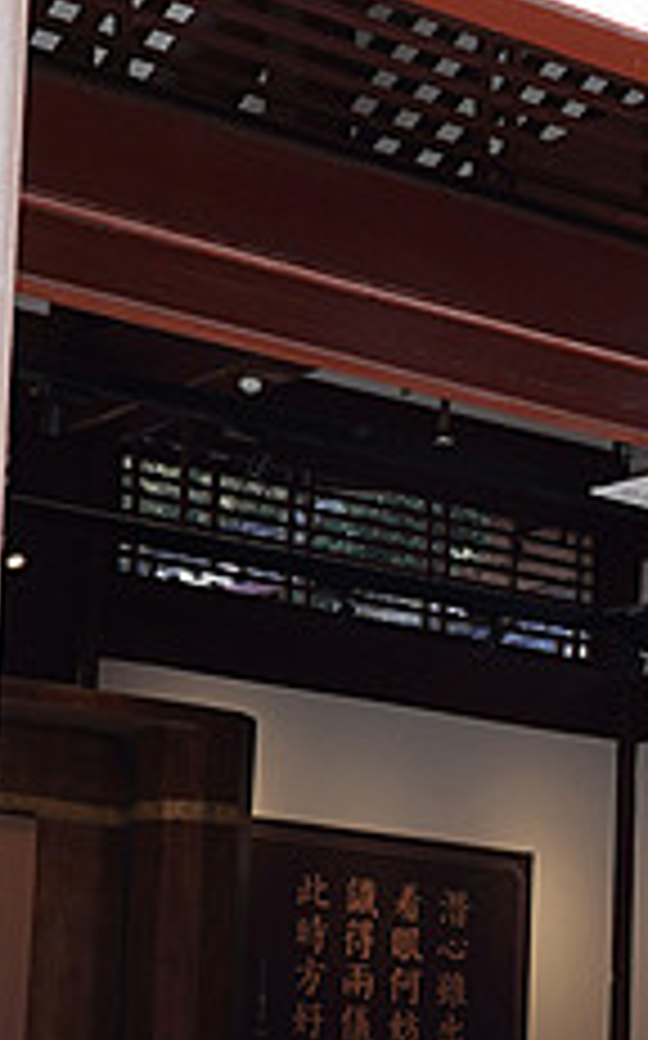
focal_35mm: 99
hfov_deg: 13.0
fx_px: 2803
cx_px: 695
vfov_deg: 20.8
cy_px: 779
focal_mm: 28
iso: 125
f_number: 6.3
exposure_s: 1/160
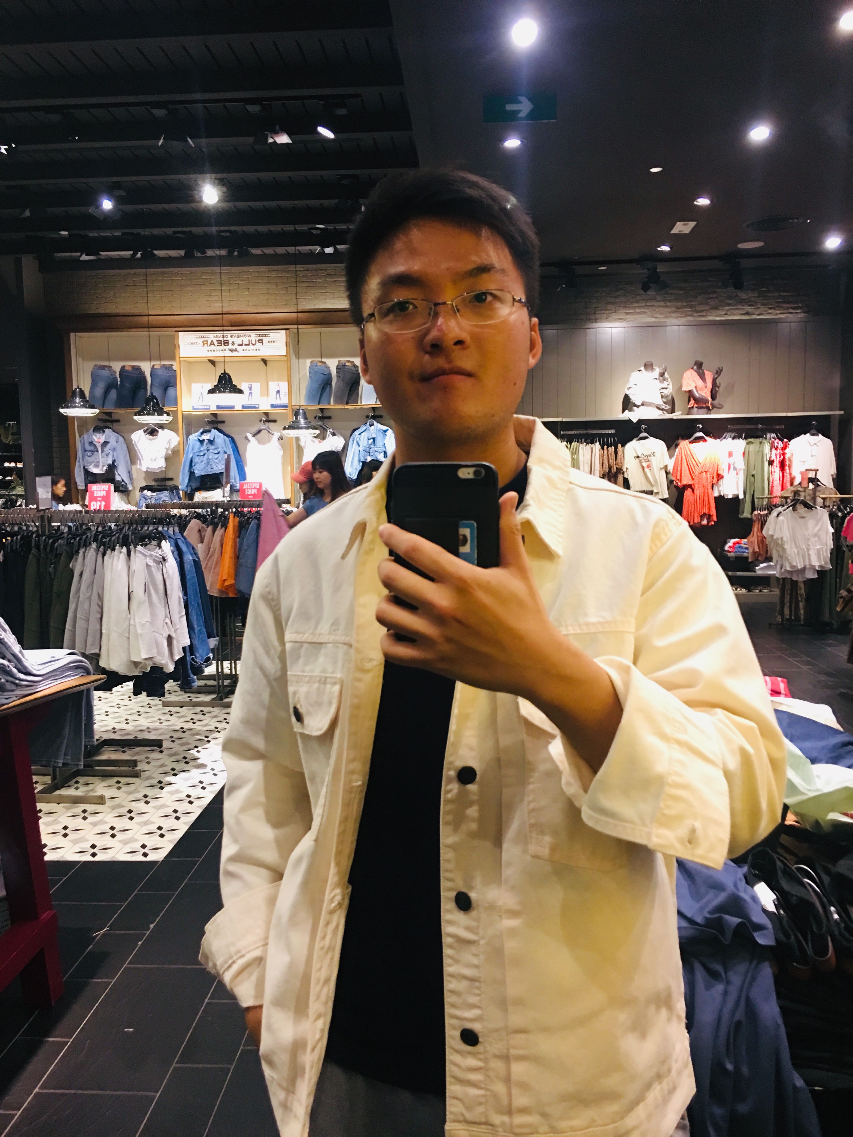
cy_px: 568
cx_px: 426
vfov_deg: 61.7
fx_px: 953
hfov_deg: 48.2
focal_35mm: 29
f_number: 2.2
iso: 100
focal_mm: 4.15
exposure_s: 1/17
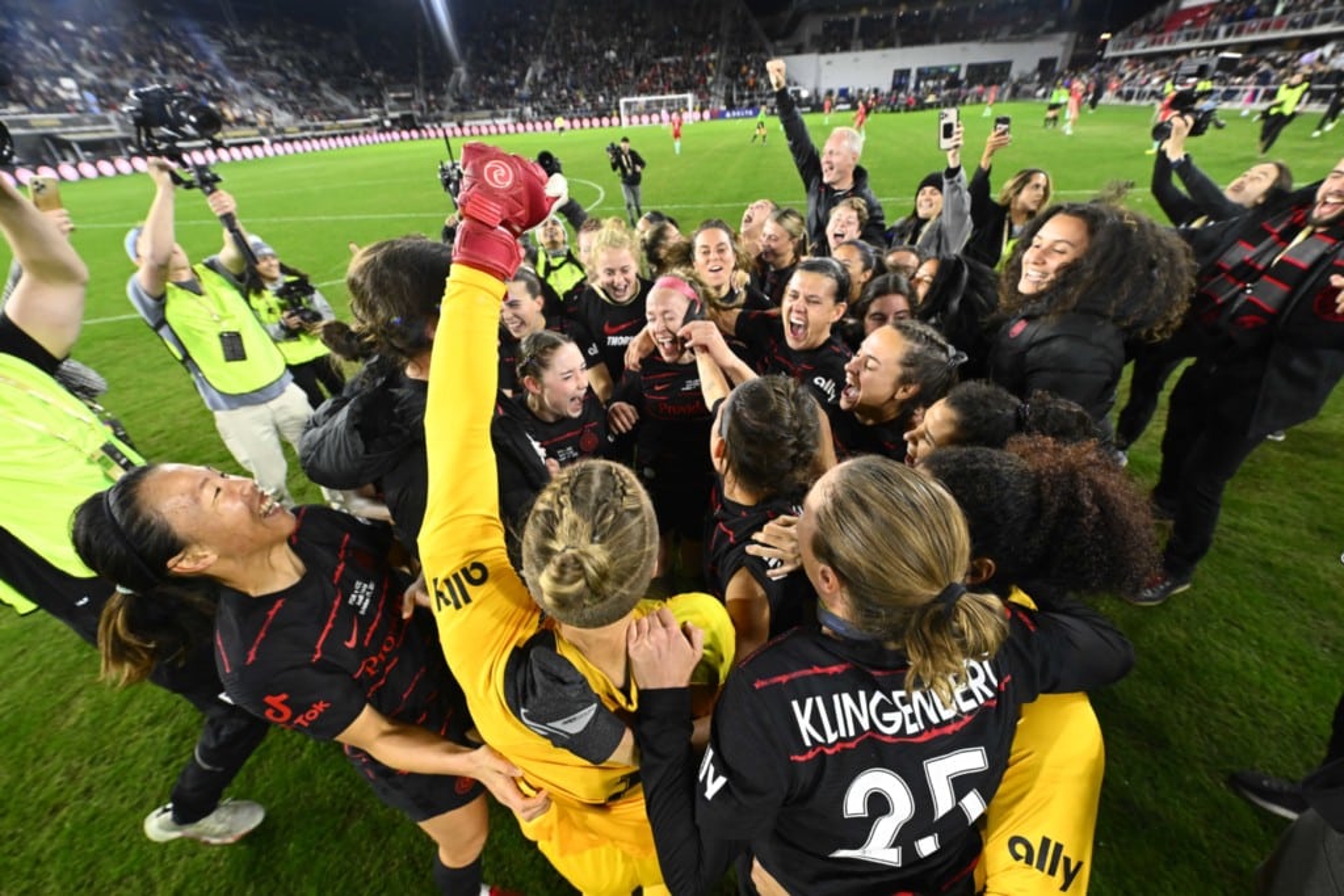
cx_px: 672
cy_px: 448
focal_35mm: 14
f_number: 5
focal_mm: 14
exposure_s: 1/800
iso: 5000
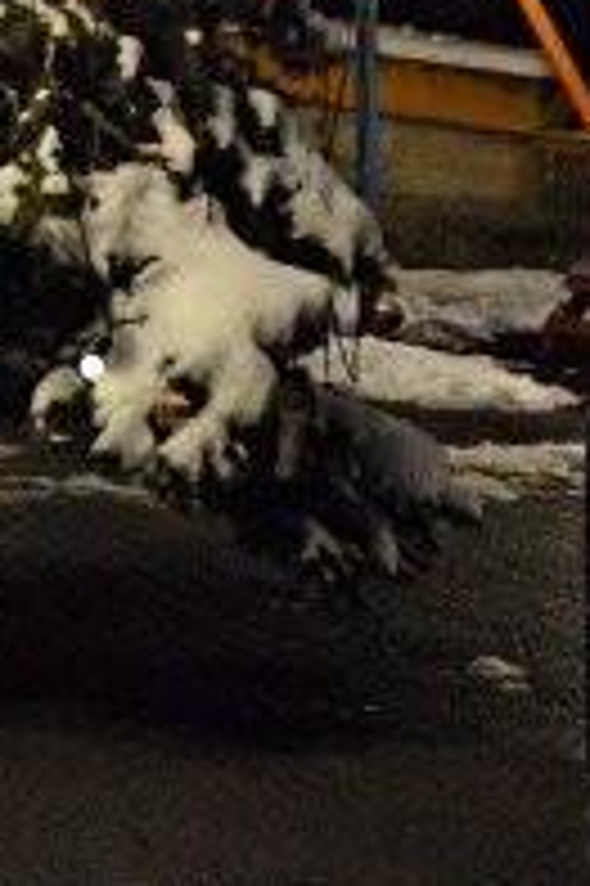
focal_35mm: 249
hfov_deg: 5.4
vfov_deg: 8.0
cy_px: -787
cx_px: -446
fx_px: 6132
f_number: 4.2
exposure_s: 1/60
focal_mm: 32
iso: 3200
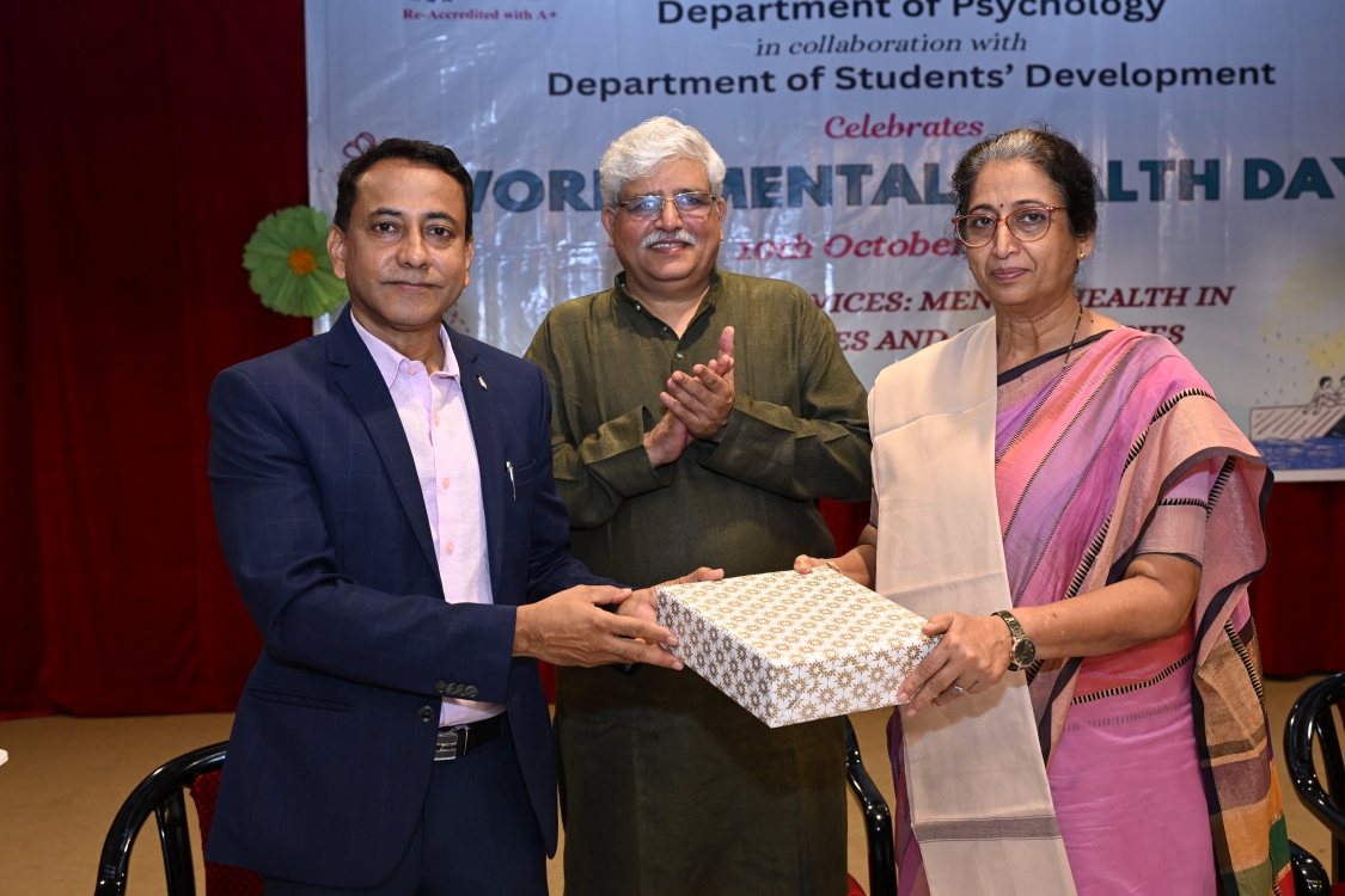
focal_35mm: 42
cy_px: 448
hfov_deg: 46.4
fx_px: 1569
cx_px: 672
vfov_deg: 31.9
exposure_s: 1/160
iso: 1250
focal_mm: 42
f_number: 5.6
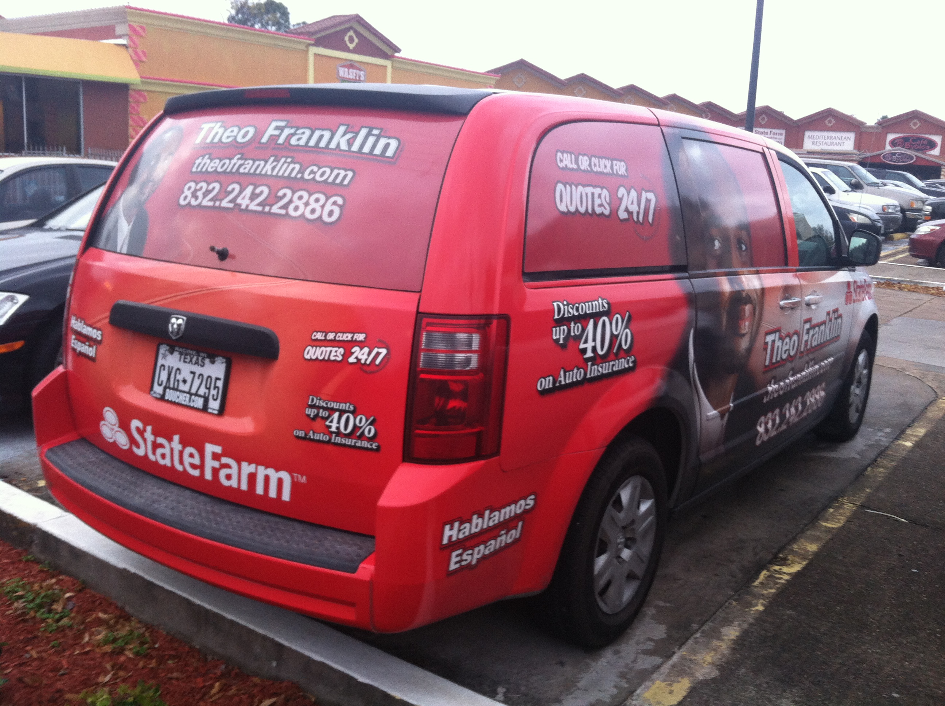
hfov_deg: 52.7
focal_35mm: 35
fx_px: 954
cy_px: 353
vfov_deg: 40.6
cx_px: 472
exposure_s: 1/17
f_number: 2.8
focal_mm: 3.85
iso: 125
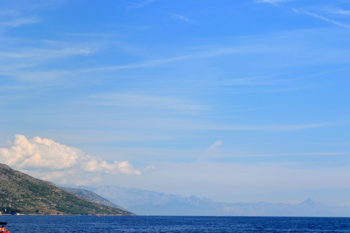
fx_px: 802
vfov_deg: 16.6
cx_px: 175
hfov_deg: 24.6
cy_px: 116
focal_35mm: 82
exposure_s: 1/320
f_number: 9
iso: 100
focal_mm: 55
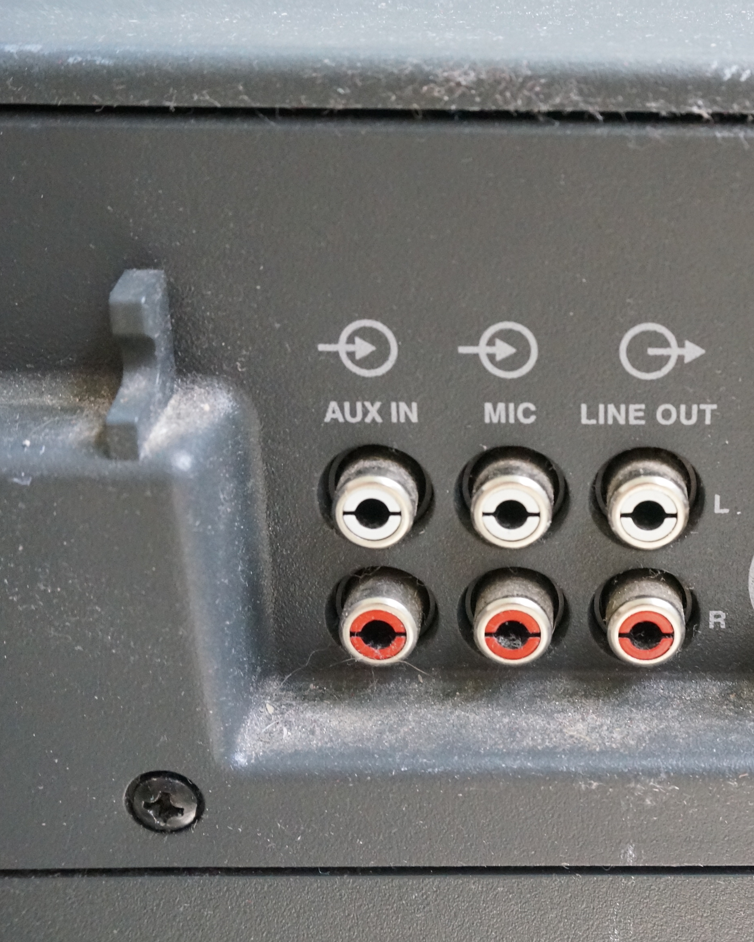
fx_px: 1498
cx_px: 645
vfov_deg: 34.9
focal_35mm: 54
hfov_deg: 27.5
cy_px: 470
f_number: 8
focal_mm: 25
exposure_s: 1/50
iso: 3200
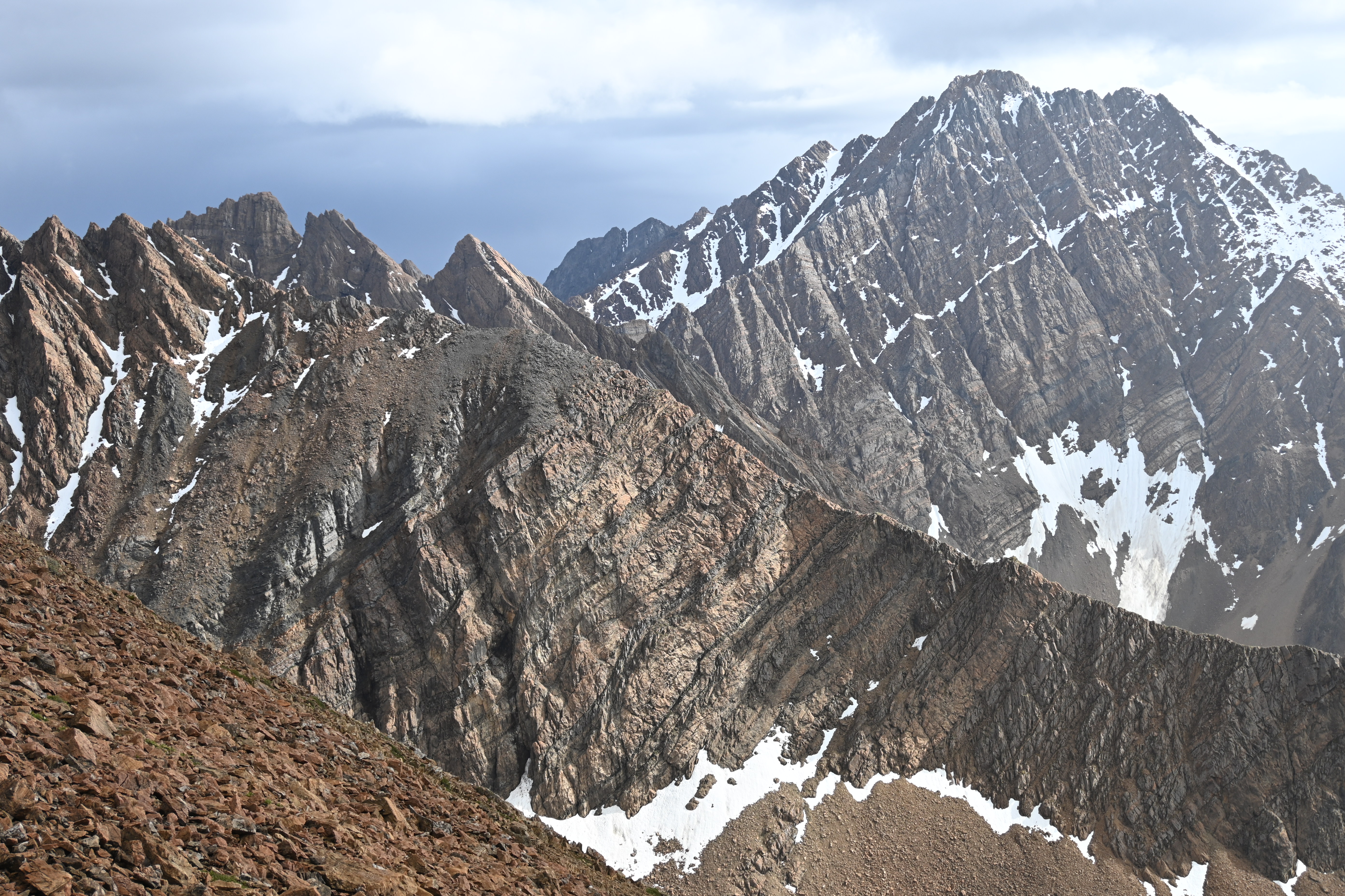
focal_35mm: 50
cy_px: 448
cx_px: 672
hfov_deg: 40.0
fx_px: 1849
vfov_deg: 27.3
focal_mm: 33
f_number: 5.6
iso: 110
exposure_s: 1/125
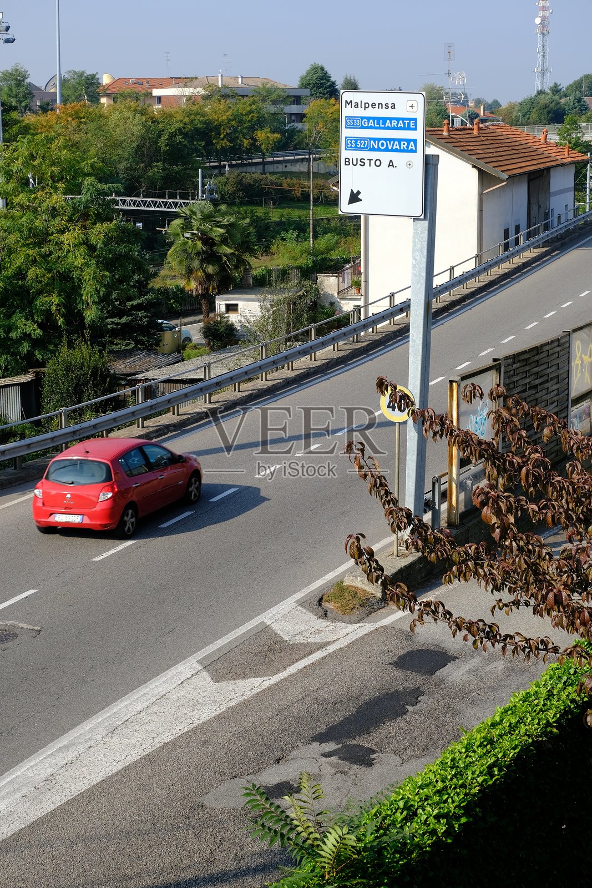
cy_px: 444
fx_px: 1677
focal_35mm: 68
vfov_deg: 29.7
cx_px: 296
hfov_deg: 20.0
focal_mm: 45
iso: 160
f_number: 7.1
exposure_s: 1/250
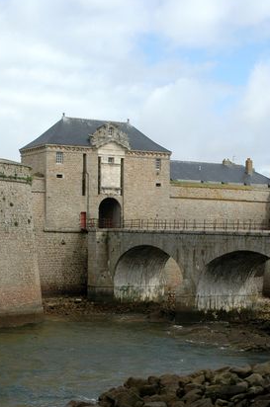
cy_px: 275
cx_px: 142
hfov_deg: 19.4
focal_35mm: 70
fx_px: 790
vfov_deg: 28.7
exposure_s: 1/320
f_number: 9
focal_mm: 25
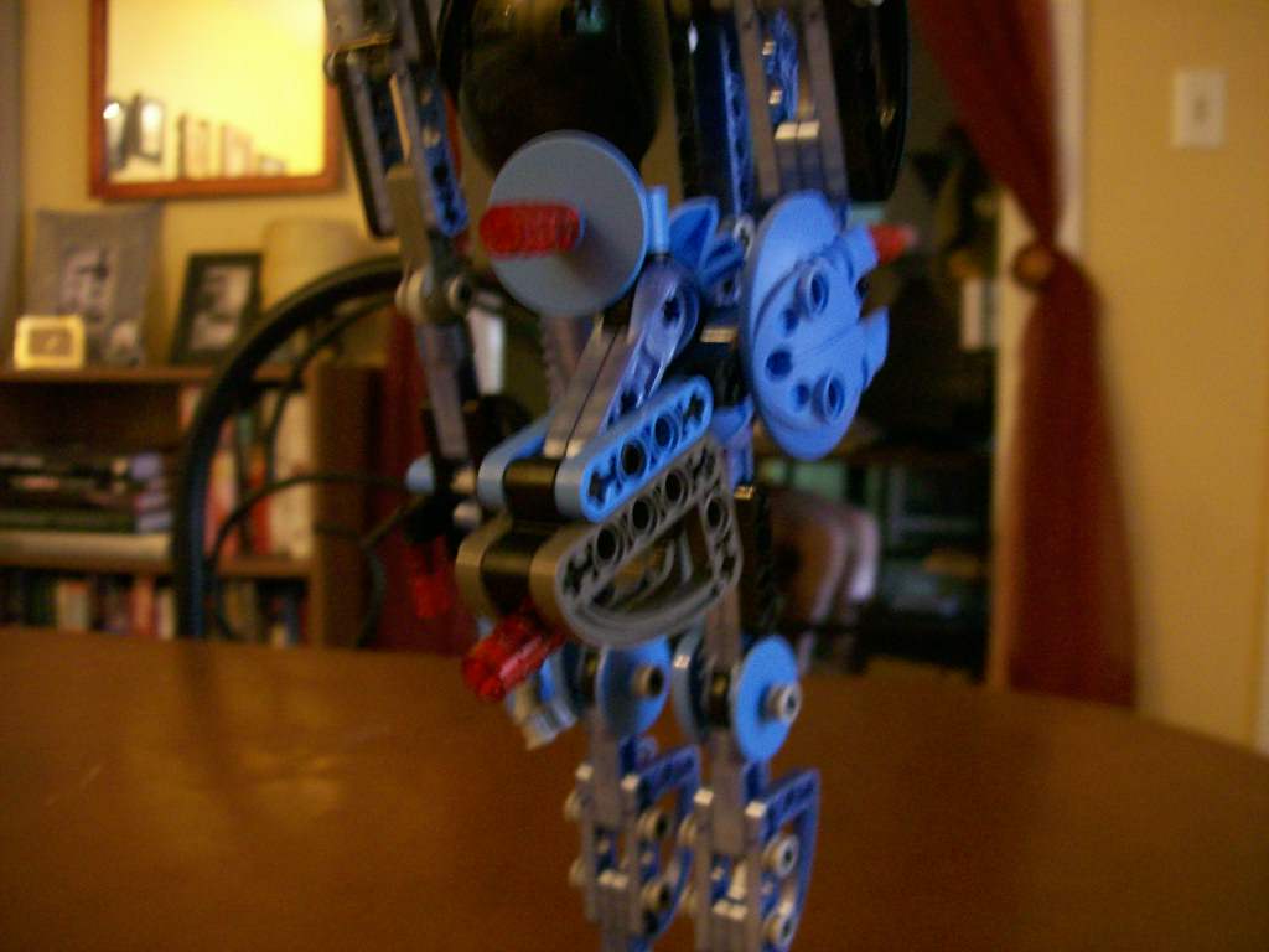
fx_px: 1320
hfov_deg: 51.4
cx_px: 634
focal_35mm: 36
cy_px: 476
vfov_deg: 39.7
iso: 160
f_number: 2.7
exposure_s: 1/4
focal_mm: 6
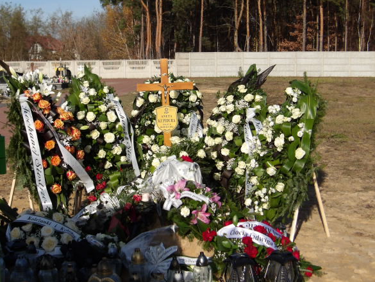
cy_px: 150
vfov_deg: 25.2
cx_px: 174
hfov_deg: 33.2
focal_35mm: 58
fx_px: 628
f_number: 4.2
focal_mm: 9.4
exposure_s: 1/961
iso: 100
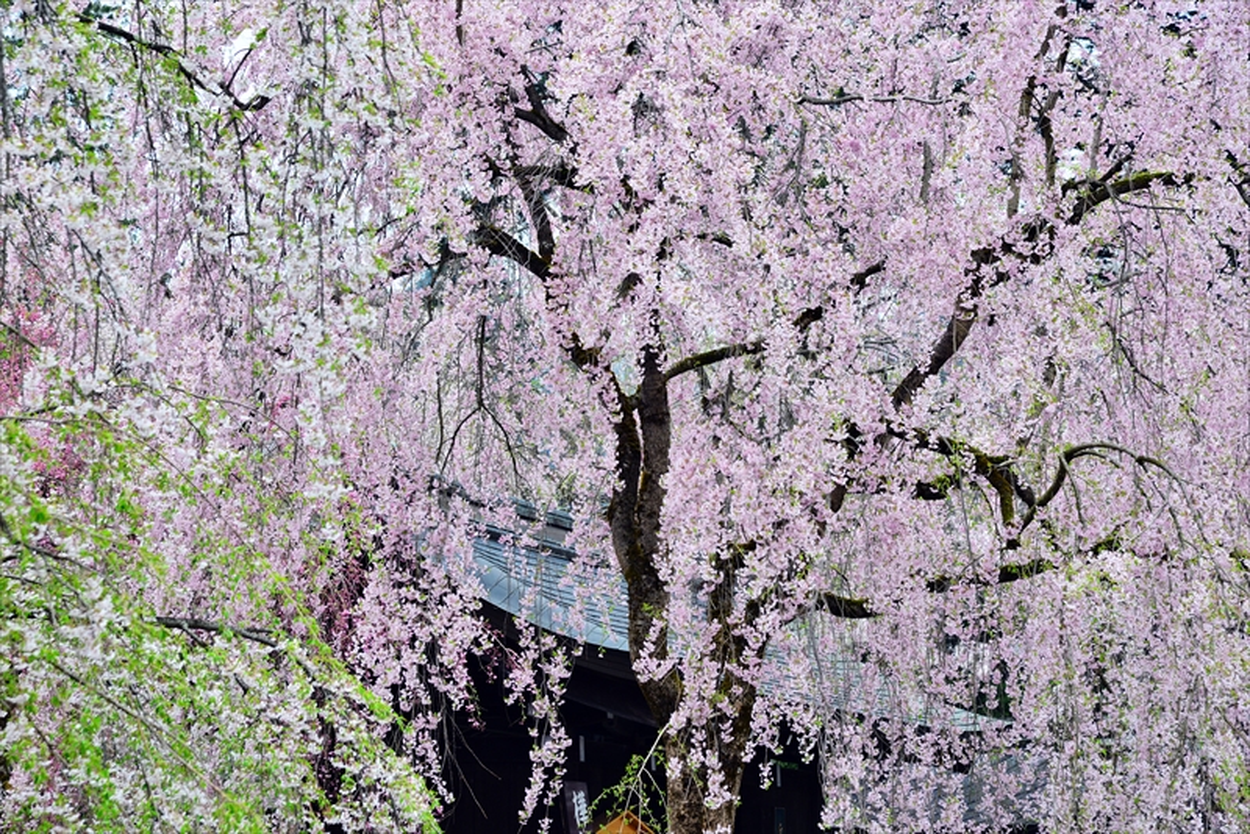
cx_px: 625
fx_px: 4168
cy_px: 417
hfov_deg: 17.1
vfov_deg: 11.4
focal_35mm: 120
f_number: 8
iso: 400
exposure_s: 1/250
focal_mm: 120
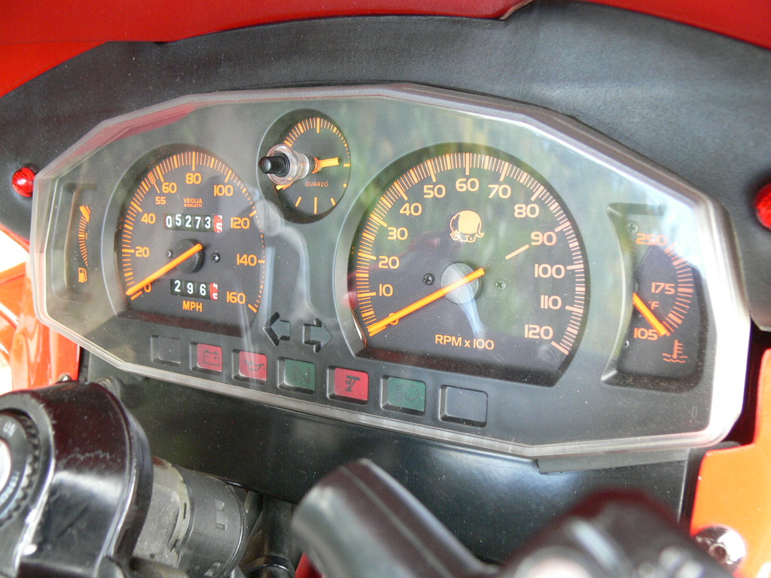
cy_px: 289
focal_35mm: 35
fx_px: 780
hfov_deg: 52.6
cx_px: 386
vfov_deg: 40.7
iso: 200
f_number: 3.2
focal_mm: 7.4
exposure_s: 1/60
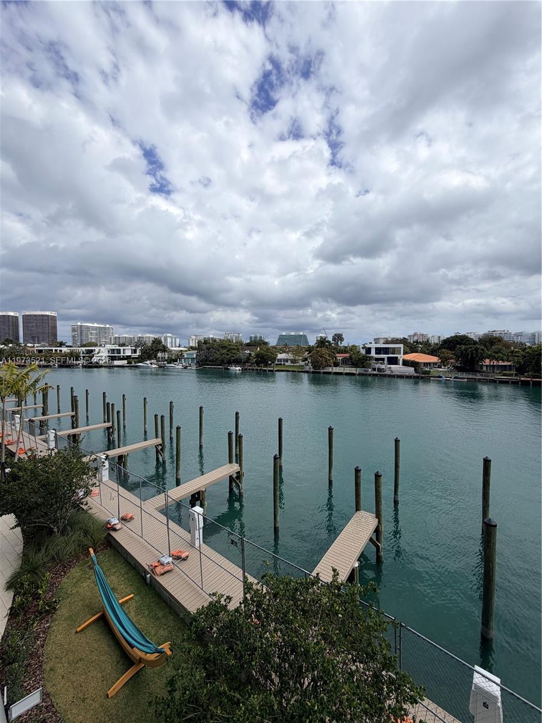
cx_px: 271
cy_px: 362
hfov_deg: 85.7
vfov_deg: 102.1
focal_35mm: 14
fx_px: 292
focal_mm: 2.22
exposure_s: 1/1656
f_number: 2.2
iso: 20
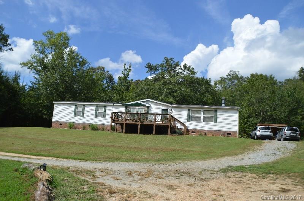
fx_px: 291
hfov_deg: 55.2
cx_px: 152
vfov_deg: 38.3
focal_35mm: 34
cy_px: 100
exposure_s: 1/800
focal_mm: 23
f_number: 5
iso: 100
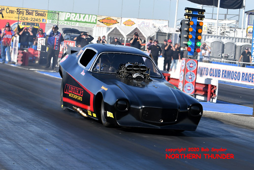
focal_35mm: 105
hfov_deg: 19.4
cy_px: 85
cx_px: 127
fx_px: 741
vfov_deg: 13.1
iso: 200
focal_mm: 70
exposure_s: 1/1000
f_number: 5.6
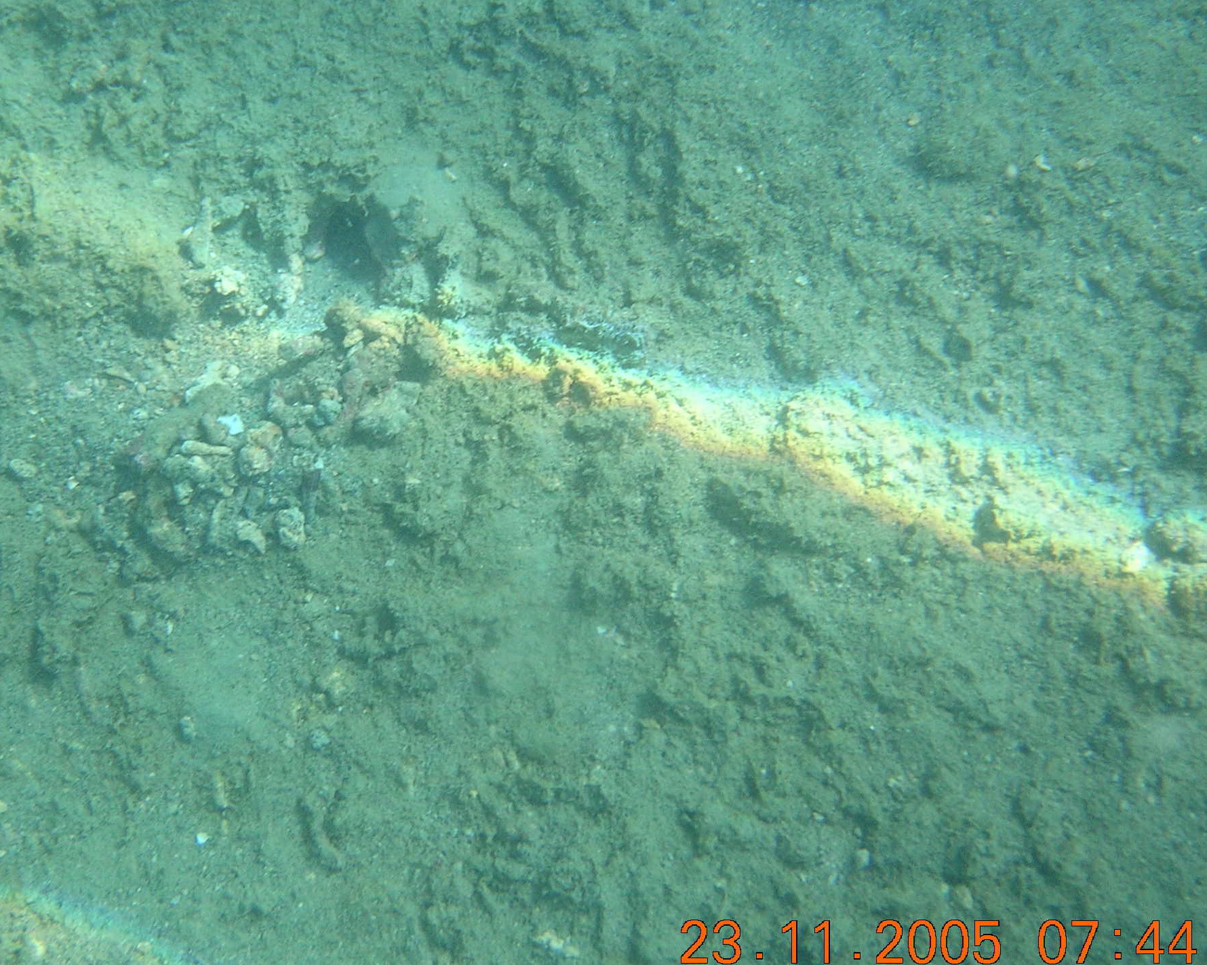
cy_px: 421
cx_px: 426
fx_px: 1929
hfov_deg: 34.5
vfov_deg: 28.1
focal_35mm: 54
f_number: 3
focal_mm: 6.4
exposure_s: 1/400
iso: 71
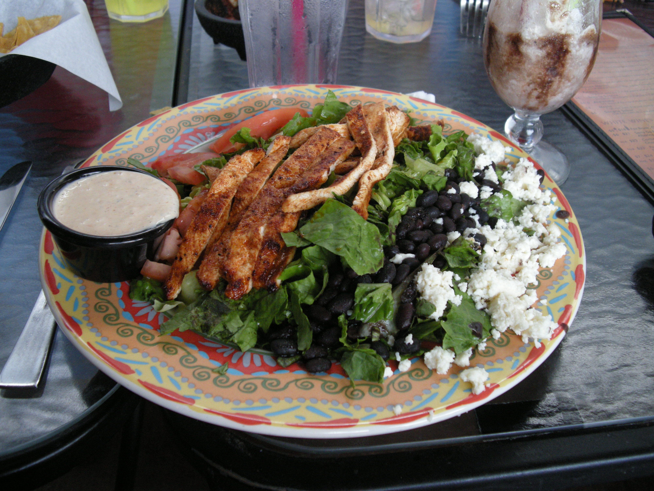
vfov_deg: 38.7
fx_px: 699
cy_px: 246
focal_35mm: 37
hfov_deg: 50.1
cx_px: 327
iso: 282
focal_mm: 7.9
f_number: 2.8
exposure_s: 1/62.5
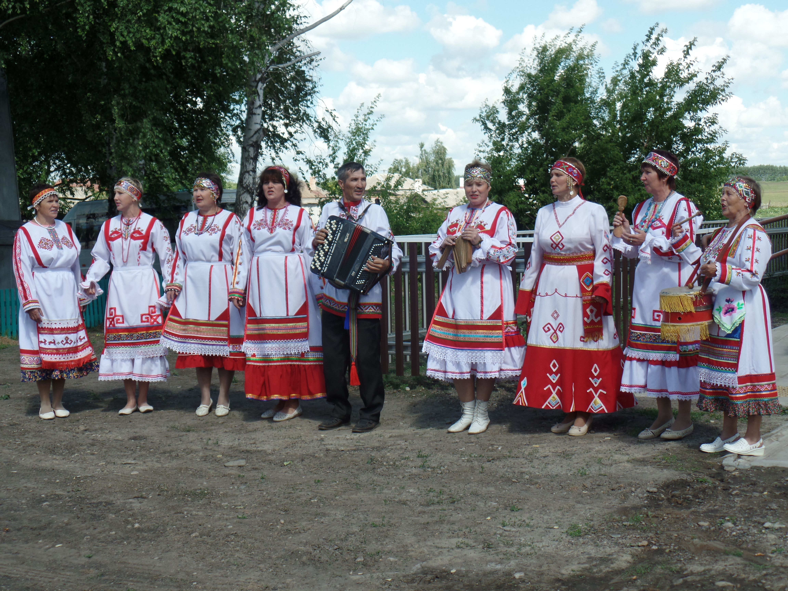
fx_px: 1457
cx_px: 394
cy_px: 296
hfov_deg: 30.3
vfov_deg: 22.9
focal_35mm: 64
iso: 80
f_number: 3.6
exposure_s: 1/500
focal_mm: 11.4
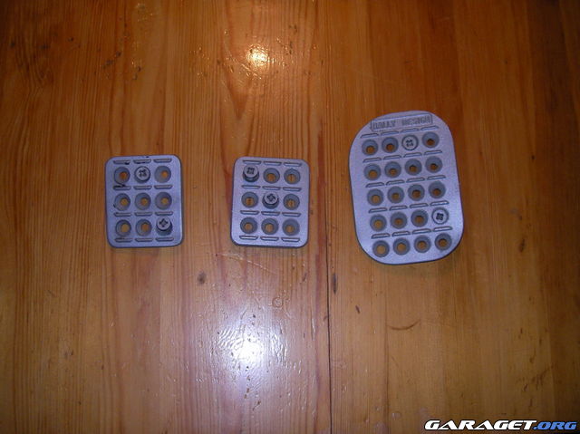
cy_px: 217
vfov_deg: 37.7
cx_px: 290
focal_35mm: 38
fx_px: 636
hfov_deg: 49.0
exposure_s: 1/30
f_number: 3.3
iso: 100
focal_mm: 6.3
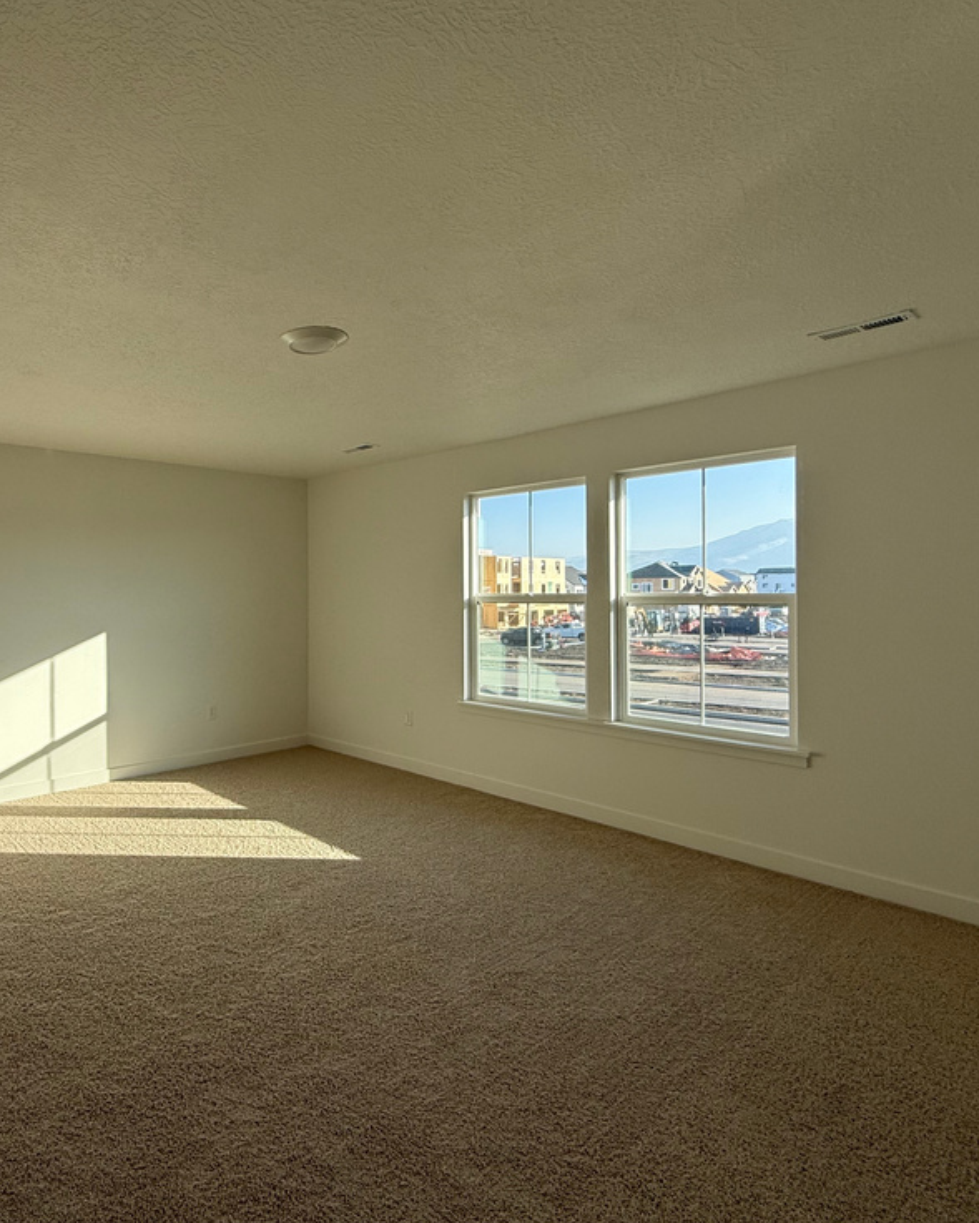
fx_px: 688
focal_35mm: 19
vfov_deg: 83.3
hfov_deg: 66.7
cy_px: 592
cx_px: 253
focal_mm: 2.22
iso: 50
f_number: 2.2
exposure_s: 1/638
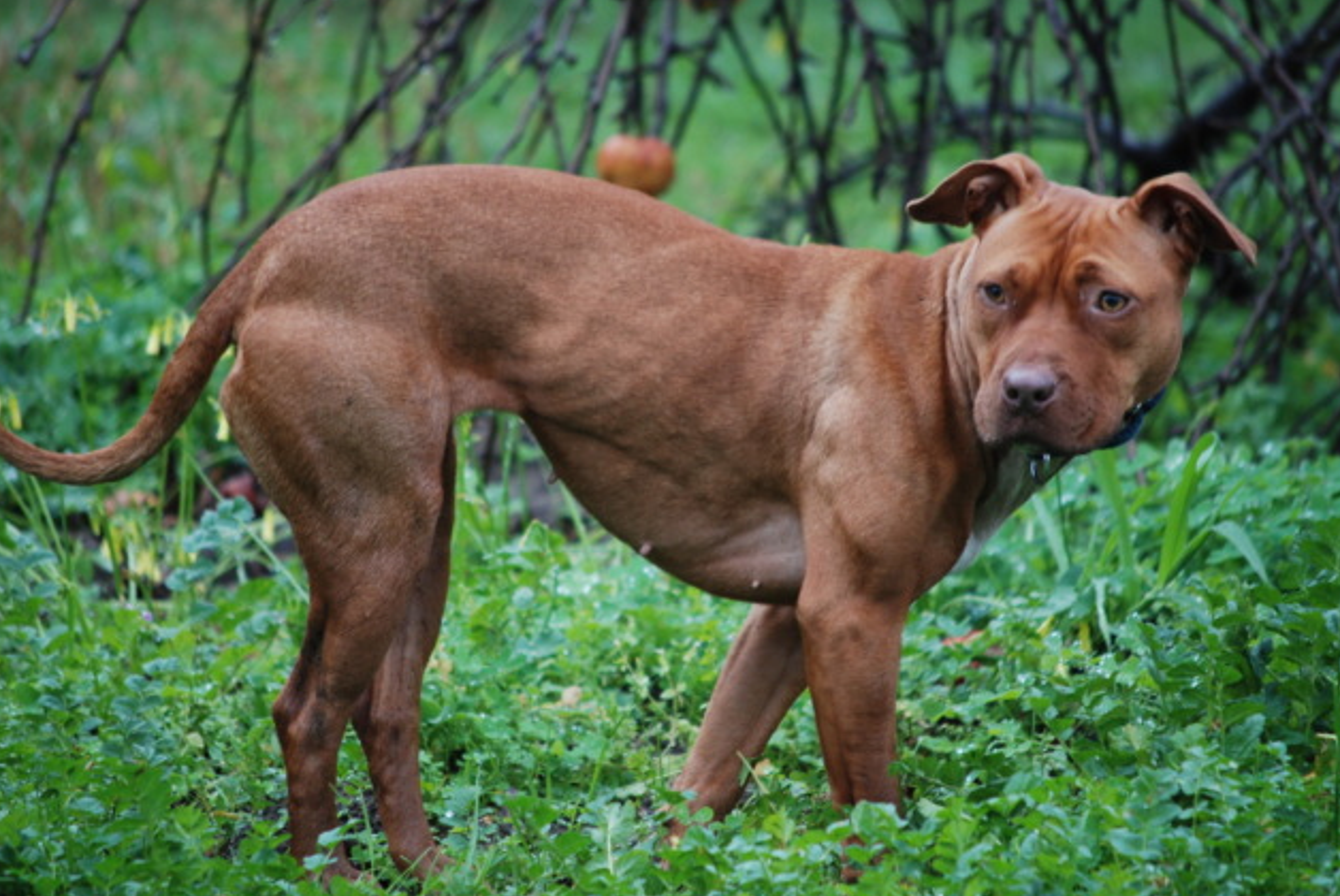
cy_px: 458
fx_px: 9687
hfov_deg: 7.9
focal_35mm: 260
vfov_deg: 5.3
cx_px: 687
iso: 400
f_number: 5.3
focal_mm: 160
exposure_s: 1/125
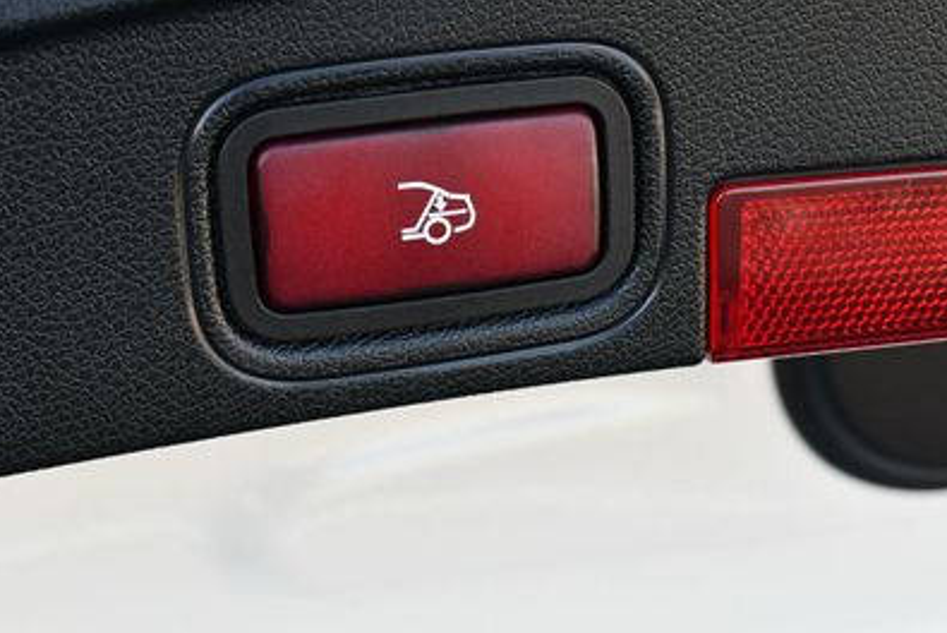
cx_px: 537
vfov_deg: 16.9
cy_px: 225
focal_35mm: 81
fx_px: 2132
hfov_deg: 25.0
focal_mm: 25
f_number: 5.6
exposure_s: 1/250
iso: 400
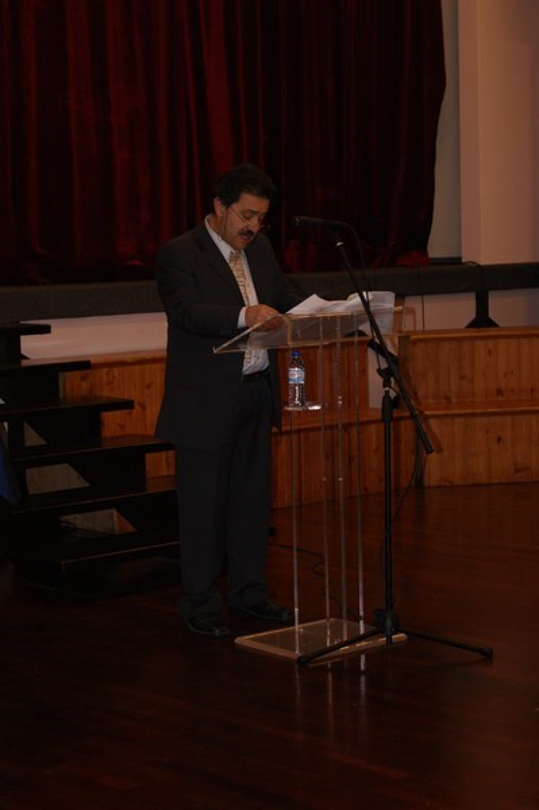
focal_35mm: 82
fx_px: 1856
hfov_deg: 16.5
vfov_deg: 24.6
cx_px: 270
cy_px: 405
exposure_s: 1/80
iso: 400
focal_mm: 55
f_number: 5.6
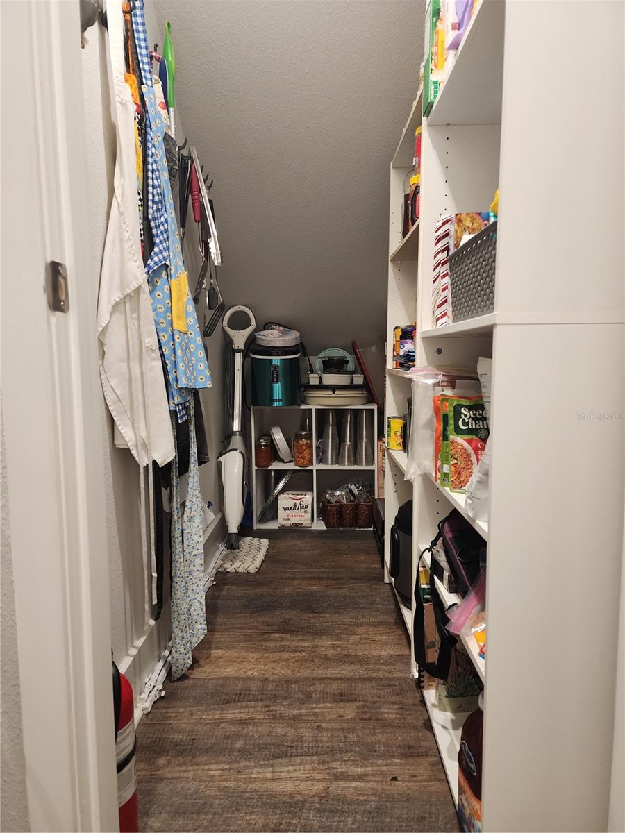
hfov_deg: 58.9
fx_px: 554
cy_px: 416
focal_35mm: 23
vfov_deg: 73.9
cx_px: 312
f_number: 1.8
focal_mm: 6.4
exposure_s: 1/120
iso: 640
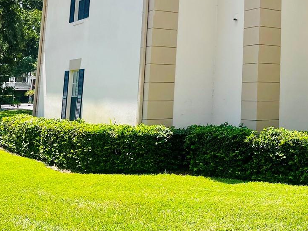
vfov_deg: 24.7
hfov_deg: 30.9
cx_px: 319
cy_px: 11
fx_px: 507
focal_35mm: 57
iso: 50
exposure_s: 1/2101
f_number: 1.6
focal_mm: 5.1
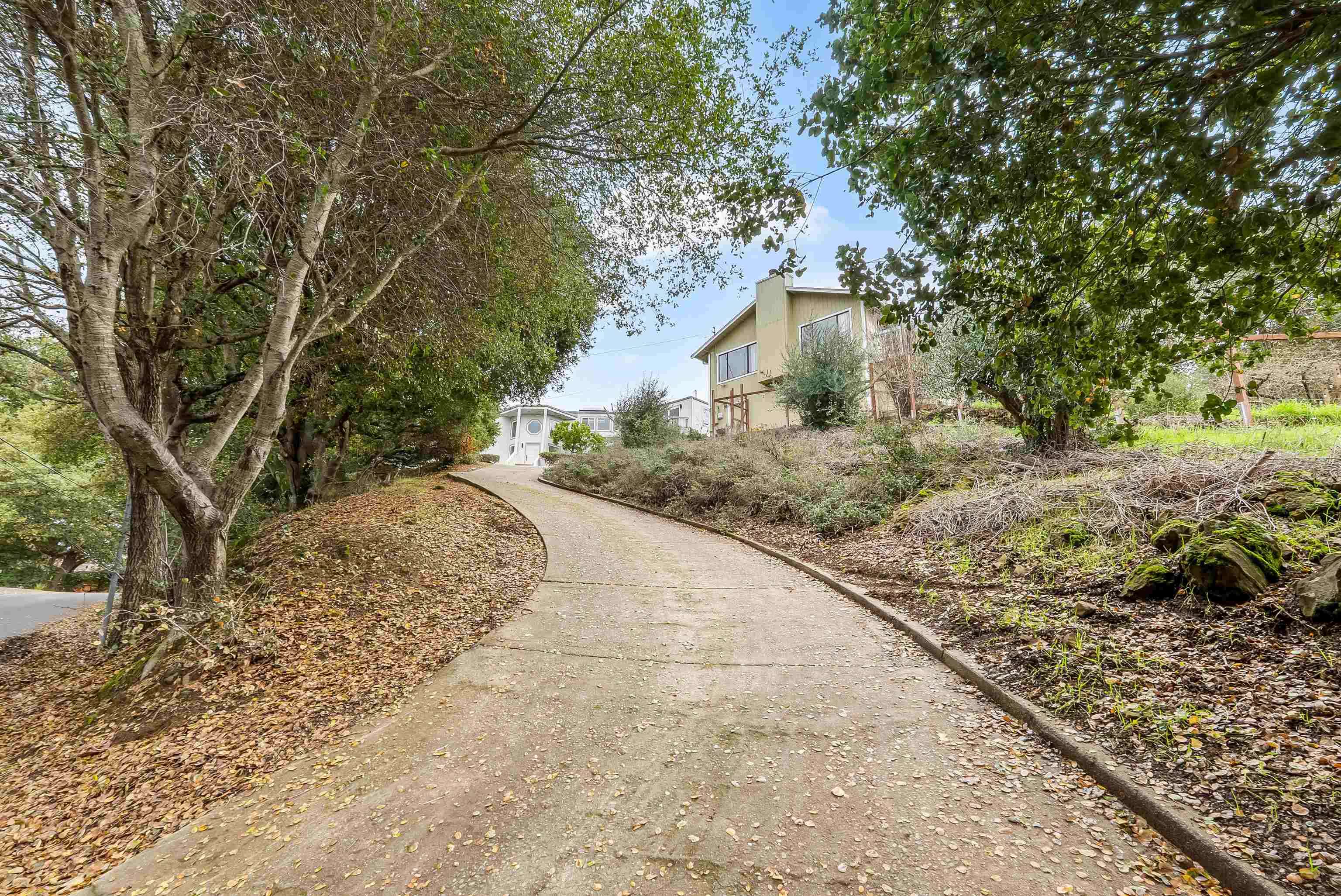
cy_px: 448
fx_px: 596
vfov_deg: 73.8
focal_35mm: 16
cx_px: 670
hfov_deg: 96.7
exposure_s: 1/30
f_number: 10
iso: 1000
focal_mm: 16
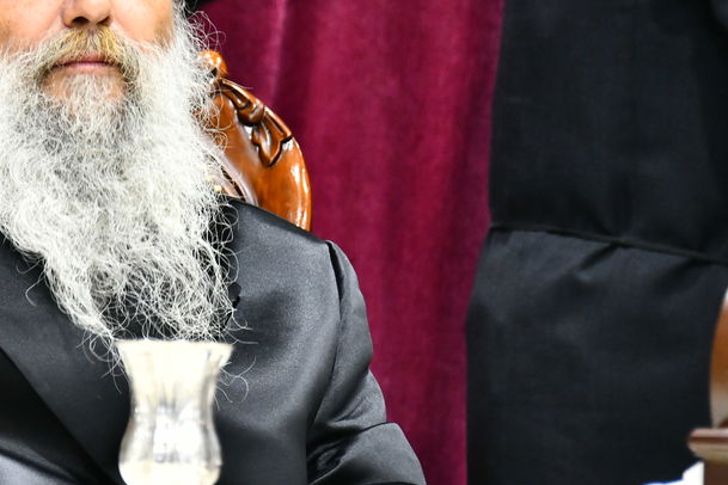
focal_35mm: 460
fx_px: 9301
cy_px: 60
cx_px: 91
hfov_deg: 4.5
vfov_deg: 3.0
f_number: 5.6
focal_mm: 200
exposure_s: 1/160
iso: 2000
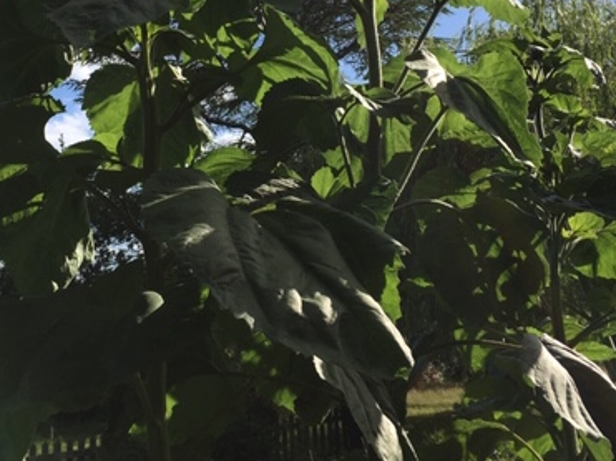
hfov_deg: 38.1
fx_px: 889
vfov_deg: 28.4
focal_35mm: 50
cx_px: 256
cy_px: 90
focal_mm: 4.15
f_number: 2.2
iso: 25
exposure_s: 1/1637
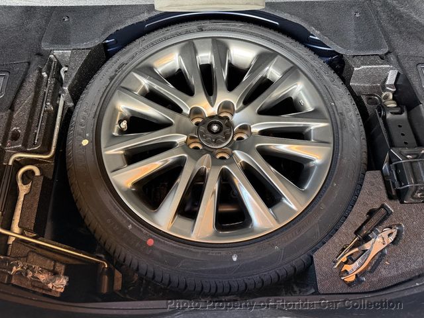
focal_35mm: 24
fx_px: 294
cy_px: 159
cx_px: 212
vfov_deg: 56.8
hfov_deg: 71.6
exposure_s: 1/60
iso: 320
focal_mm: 6.76
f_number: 1.78
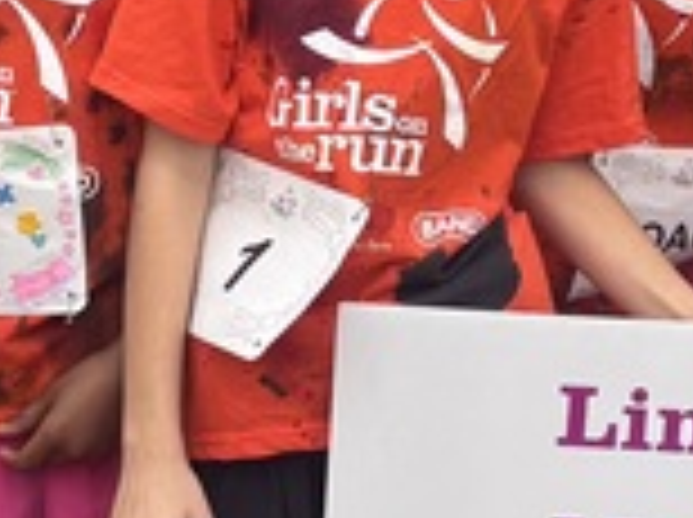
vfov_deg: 8.5
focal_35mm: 173
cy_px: 144
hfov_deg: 11.4
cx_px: 549
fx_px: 3458
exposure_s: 1/460
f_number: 1.6
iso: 50
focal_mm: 5.96
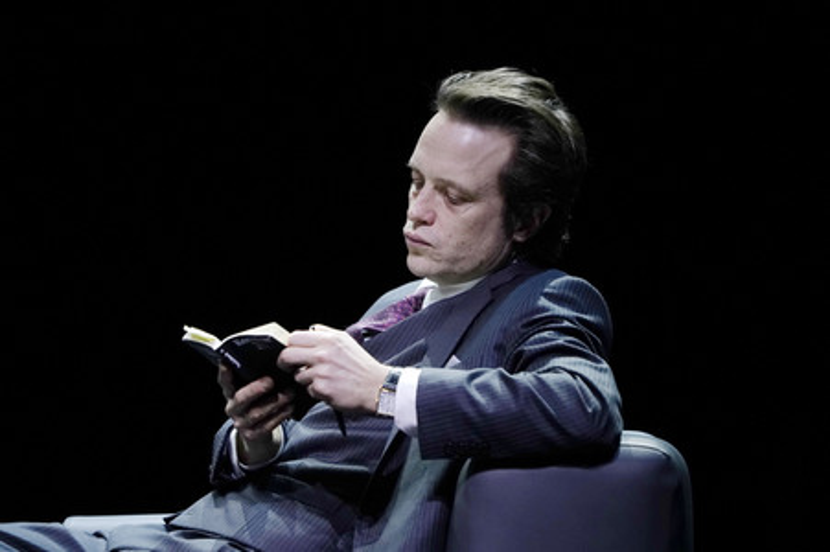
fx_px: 9653
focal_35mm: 419
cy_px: 276
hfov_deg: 4.9
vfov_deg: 3.3
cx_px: 415
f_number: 6.3
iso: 3200
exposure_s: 1/125
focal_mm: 419
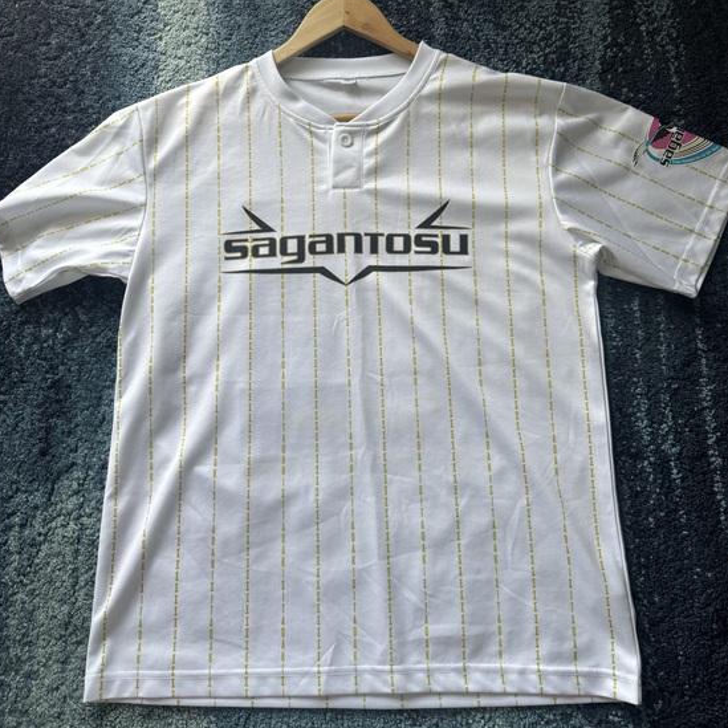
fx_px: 690
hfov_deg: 55.6
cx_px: 357
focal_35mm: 29
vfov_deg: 55.3
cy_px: 304
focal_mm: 6.76
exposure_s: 1/121
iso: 160
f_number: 1.78
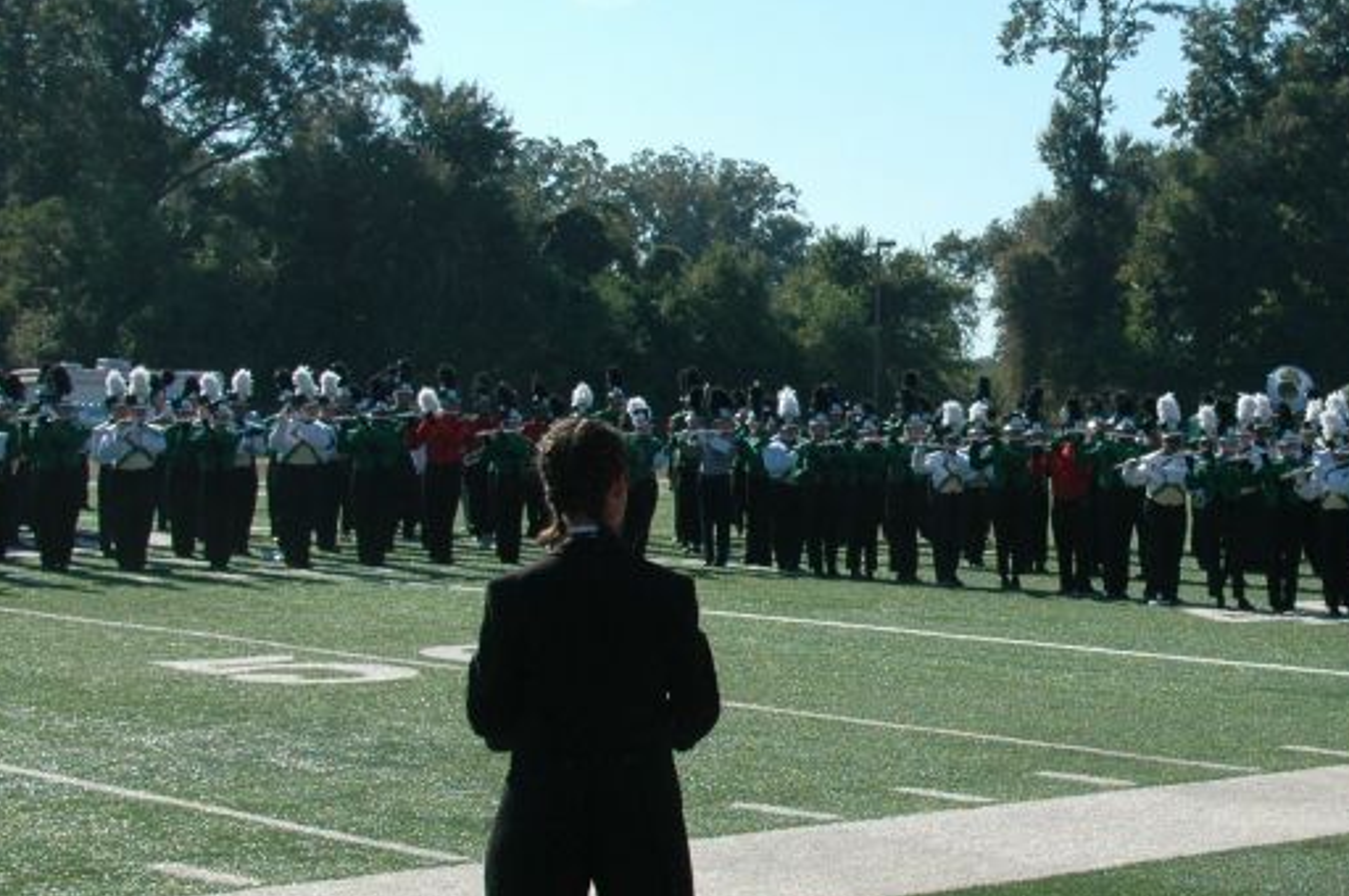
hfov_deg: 25.5
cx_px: 1093
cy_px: 422
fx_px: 2919
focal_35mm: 78
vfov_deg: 17.4
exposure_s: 1/400
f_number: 10
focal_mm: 26
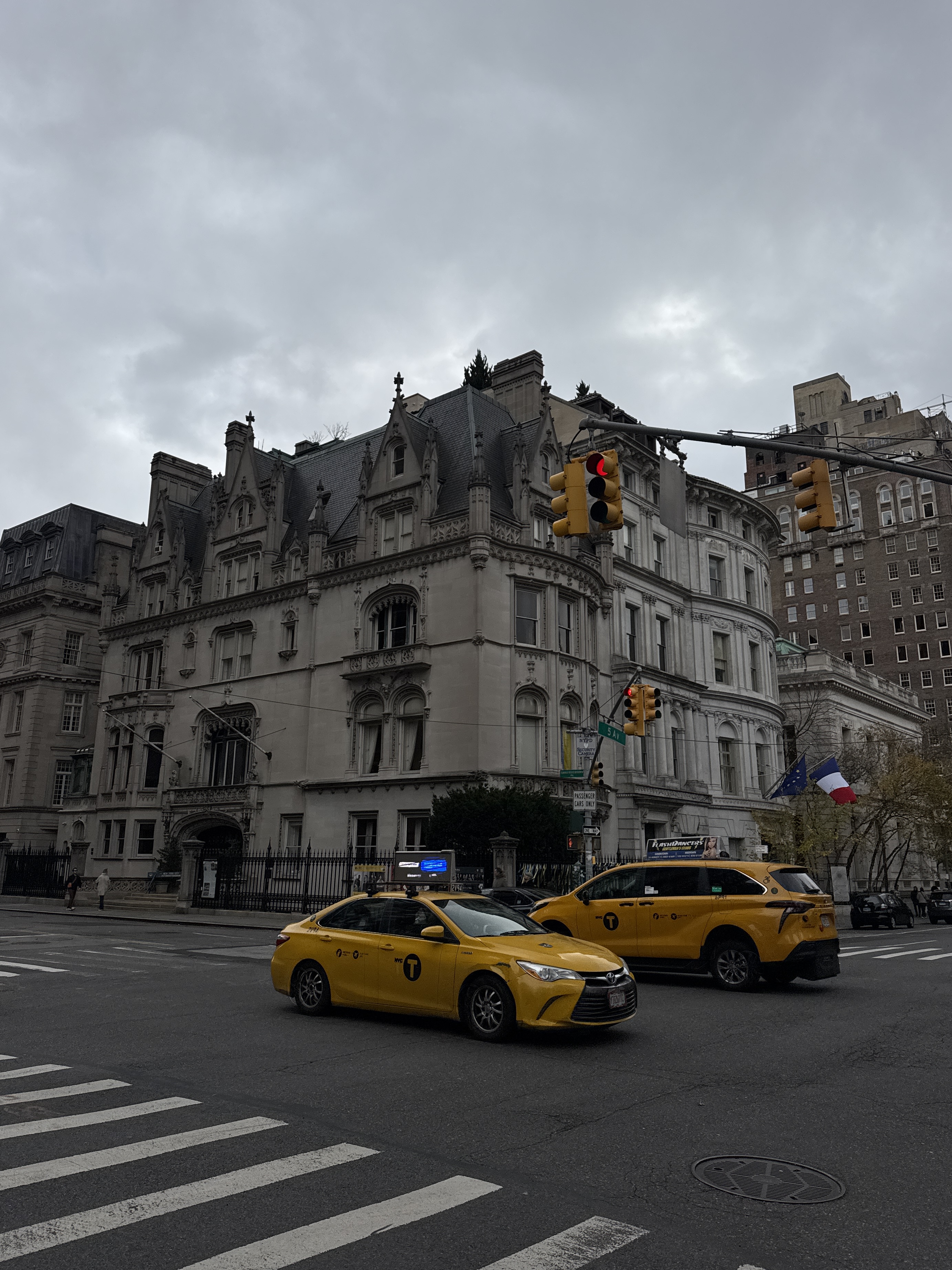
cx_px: 476
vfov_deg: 71.6
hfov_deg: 56.8
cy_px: 635
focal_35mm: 24
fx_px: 880
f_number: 1.78
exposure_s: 1/4950
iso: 80
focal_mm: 6.76
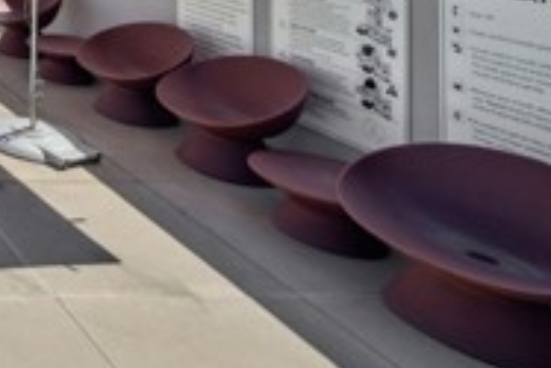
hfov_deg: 28.0
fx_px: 628
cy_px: -149
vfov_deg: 26.1
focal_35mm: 41
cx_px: -301
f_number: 8
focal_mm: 12
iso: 400
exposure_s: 1/2000
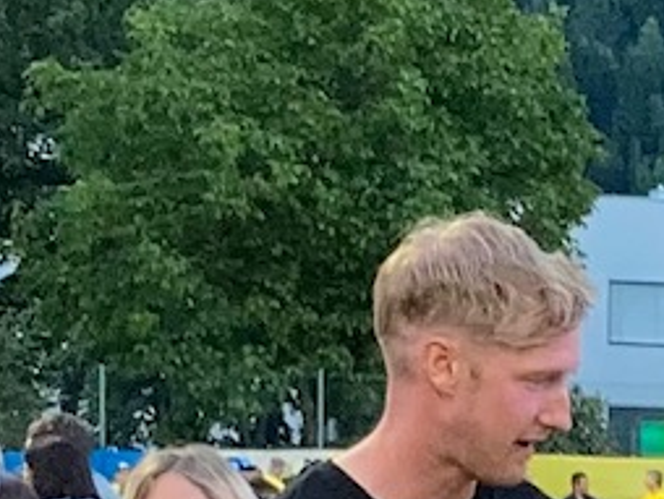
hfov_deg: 12.9
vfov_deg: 9.5
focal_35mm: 141
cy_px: 1152
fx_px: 2707
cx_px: 1108
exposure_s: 1/50
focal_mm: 3.99
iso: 100
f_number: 1.8
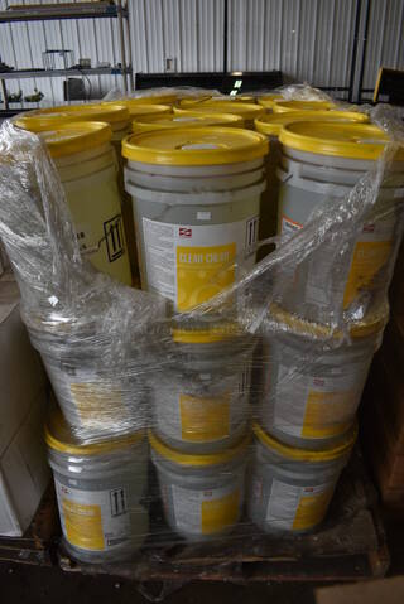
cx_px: 202
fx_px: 454
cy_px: 302
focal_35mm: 27
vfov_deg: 67.4
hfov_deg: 48.0
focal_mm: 18
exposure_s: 1/125
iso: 250
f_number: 5.6
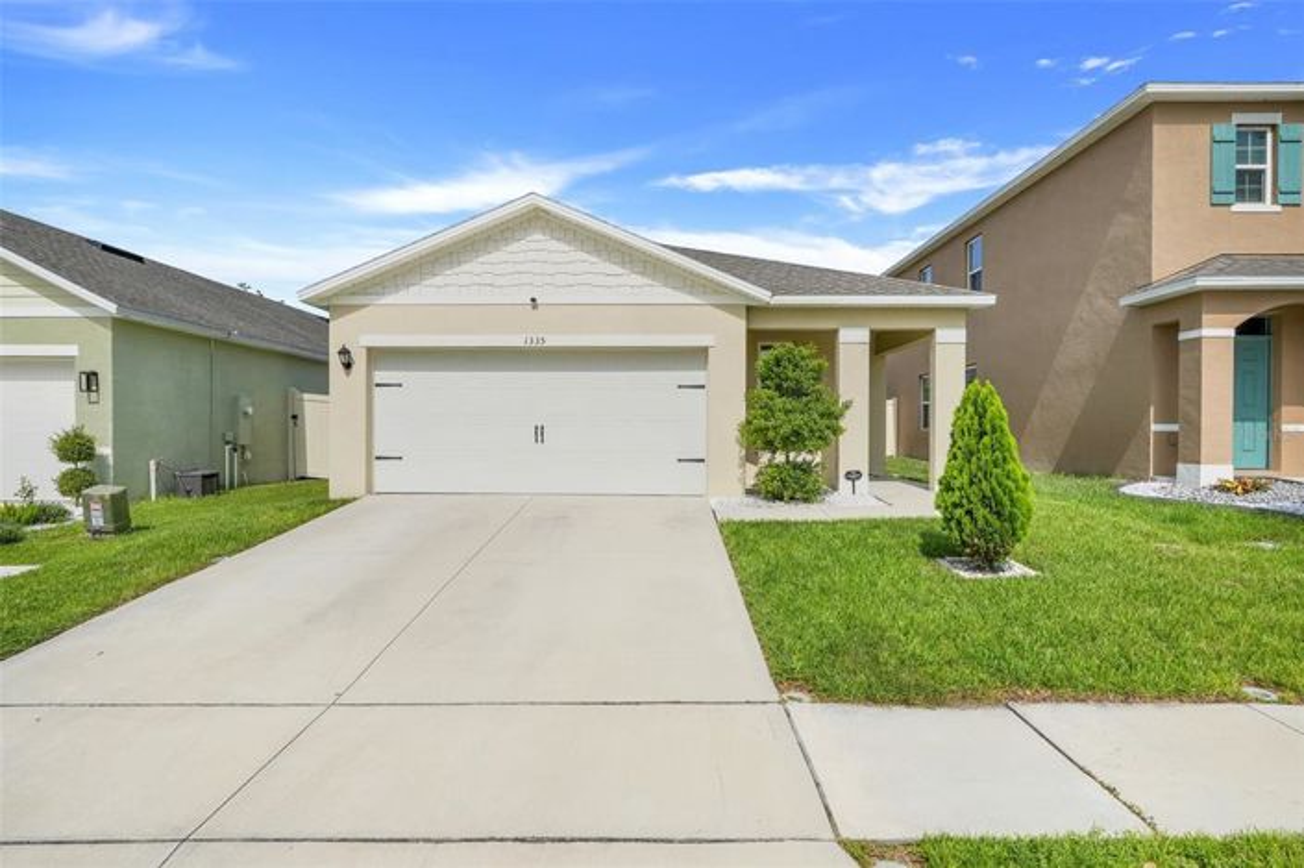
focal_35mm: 20
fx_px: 724
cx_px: 652
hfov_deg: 84.0
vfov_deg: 61.9
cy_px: 434
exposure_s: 1/1000
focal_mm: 20
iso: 250
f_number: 9
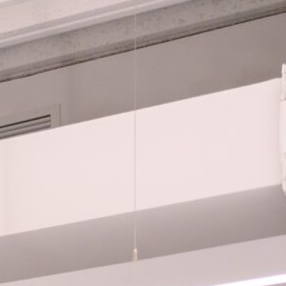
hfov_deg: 7.8
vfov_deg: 8.5
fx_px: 1701
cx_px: -681
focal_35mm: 182
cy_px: 753
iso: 200
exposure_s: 1/90
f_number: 2.8
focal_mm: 24
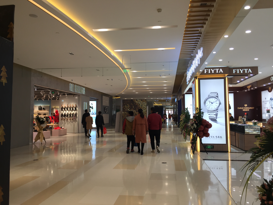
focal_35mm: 29
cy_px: 102
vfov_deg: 48.2
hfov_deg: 61.7
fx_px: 229
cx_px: 136
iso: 40
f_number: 2.2
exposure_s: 1/100
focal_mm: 4.15
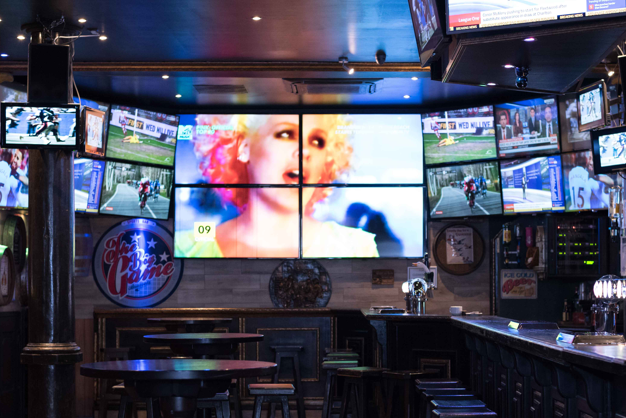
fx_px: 1252
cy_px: 258
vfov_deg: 18.9
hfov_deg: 28.0
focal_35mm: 72
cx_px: 346
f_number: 3.2
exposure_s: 1/60
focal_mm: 50
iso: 2000
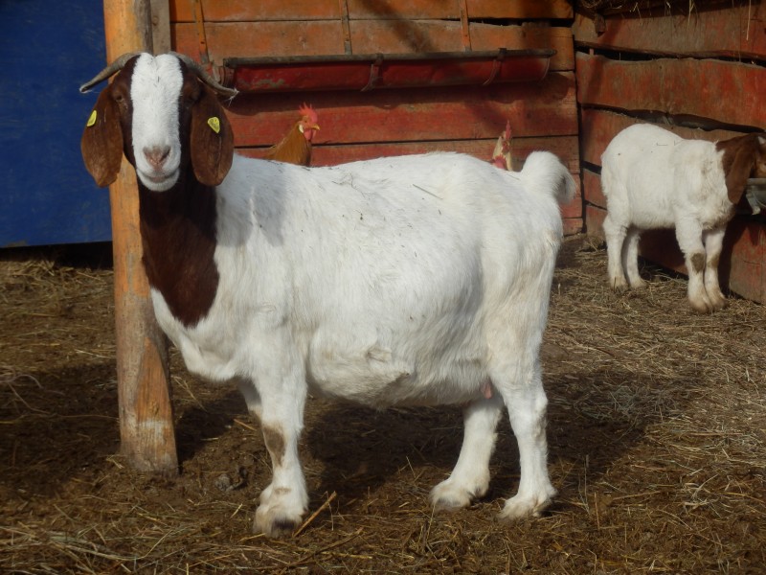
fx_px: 2744
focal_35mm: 124
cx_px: 383
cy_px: 288
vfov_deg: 12.0
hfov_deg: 15.9
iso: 80
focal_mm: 21.9
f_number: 5.7
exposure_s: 1/320
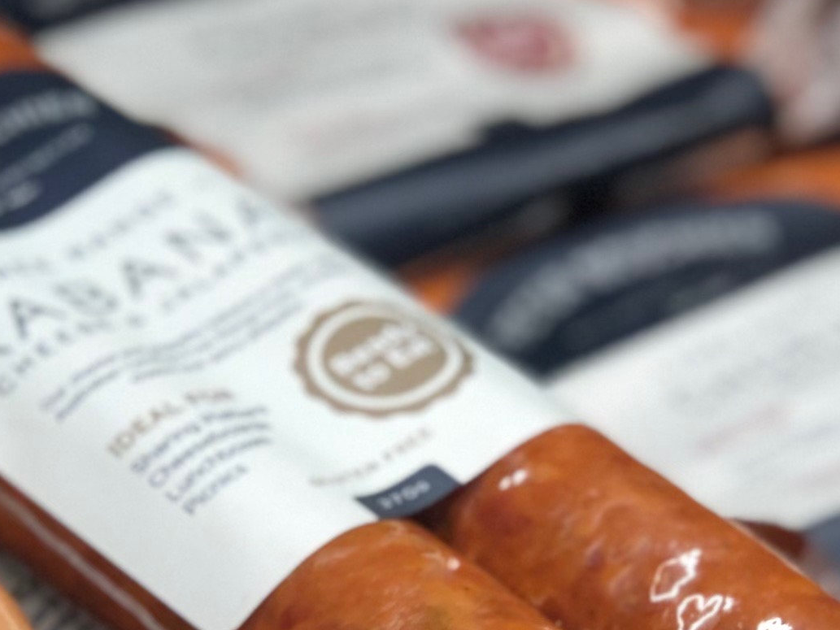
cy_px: 467
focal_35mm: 203
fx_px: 4927
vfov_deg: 7.3
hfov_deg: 9.7
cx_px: 398
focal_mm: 6
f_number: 2.4
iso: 25
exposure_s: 1/50
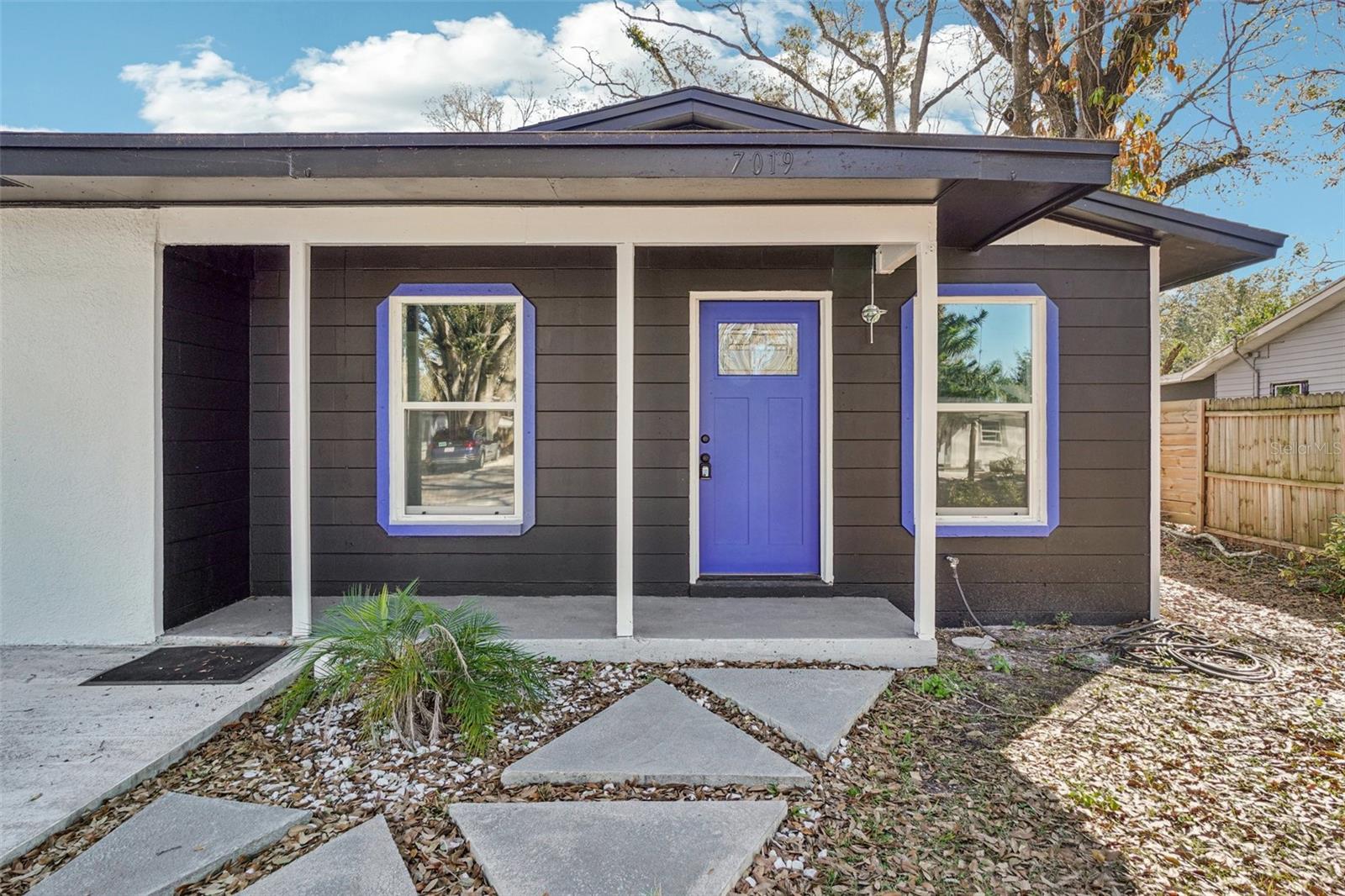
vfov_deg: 67.4
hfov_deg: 90.0
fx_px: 672
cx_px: 672
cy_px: 448
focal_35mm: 18
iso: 100
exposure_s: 1/30
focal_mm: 12
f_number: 8
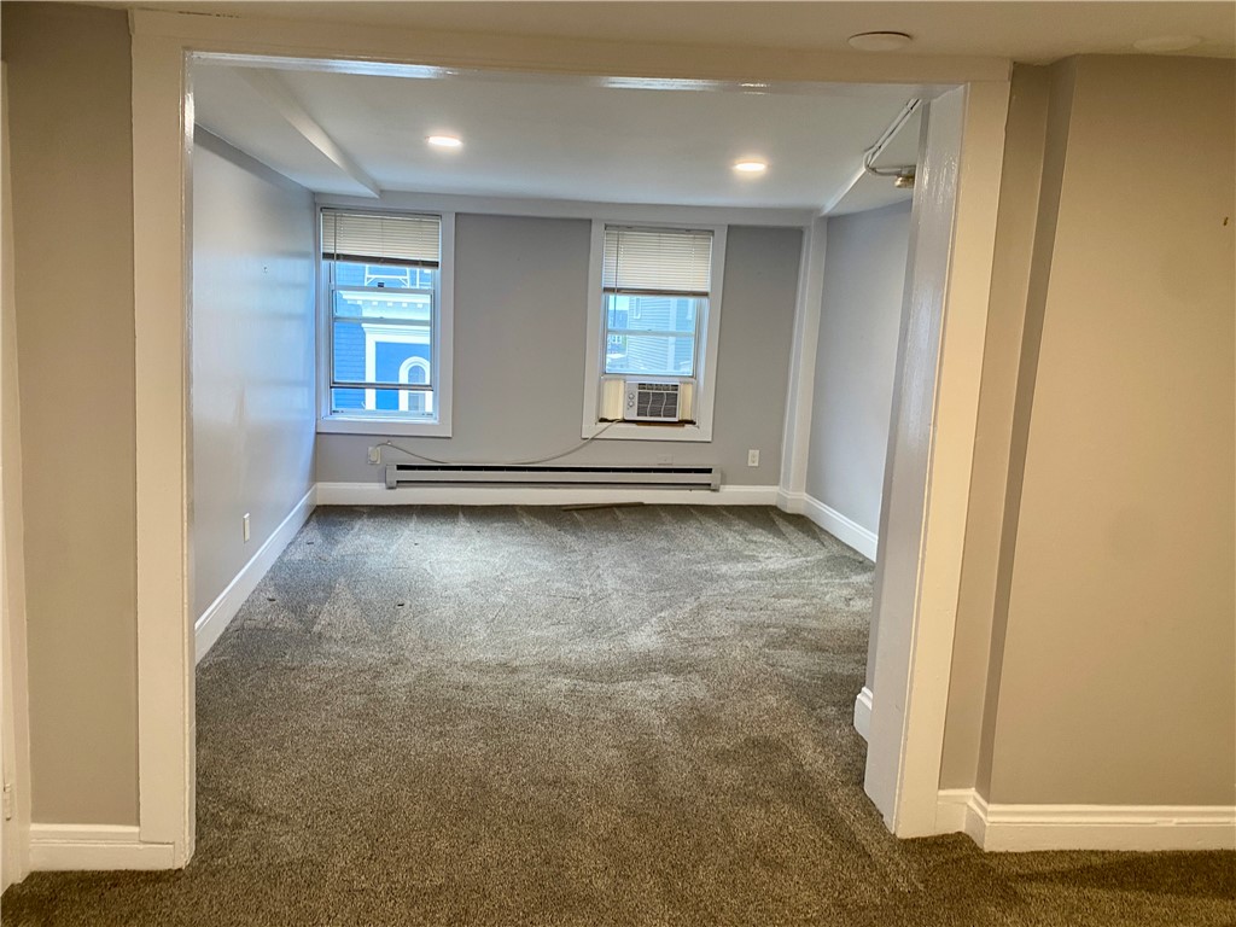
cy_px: 464
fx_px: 928
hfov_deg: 67.3
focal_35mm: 26
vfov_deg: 53.1
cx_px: 618
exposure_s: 1/40
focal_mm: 4.25
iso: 80
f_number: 1.8
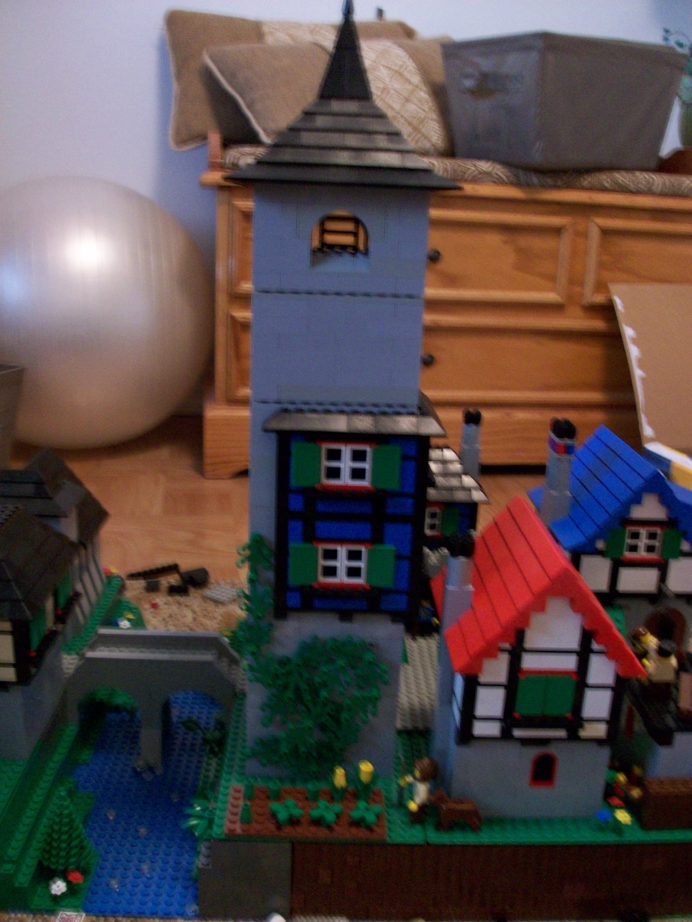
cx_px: 346
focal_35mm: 34
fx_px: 906
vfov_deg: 54.0
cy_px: 461
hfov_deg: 41.8
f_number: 2.8
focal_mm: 5.7
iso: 200
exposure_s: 1/8
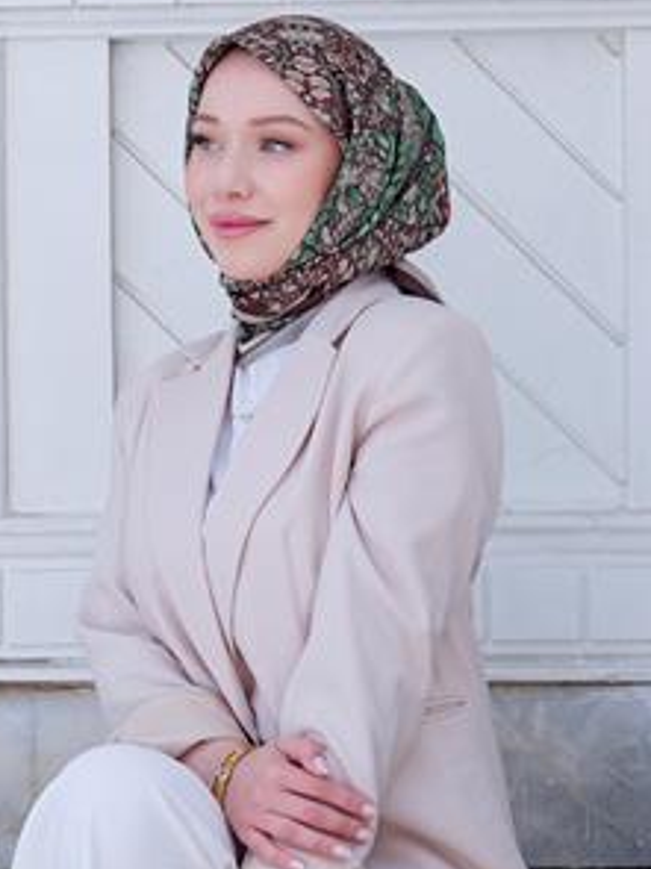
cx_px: 280
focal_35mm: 94
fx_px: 2359
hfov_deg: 15.7
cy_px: 549
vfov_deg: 20.8
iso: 320
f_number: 5.6
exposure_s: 1/300
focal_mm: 65.2
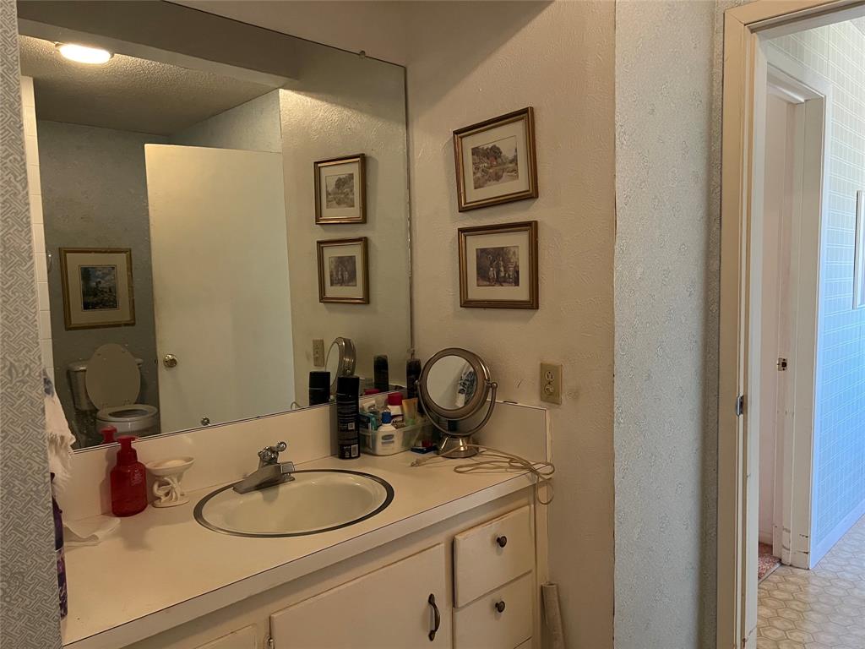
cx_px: 432
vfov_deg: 53.1
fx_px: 650
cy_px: 324
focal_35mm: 26
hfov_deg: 67.3
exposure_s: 1/40
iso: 400
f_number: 1.5
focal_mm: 5.7
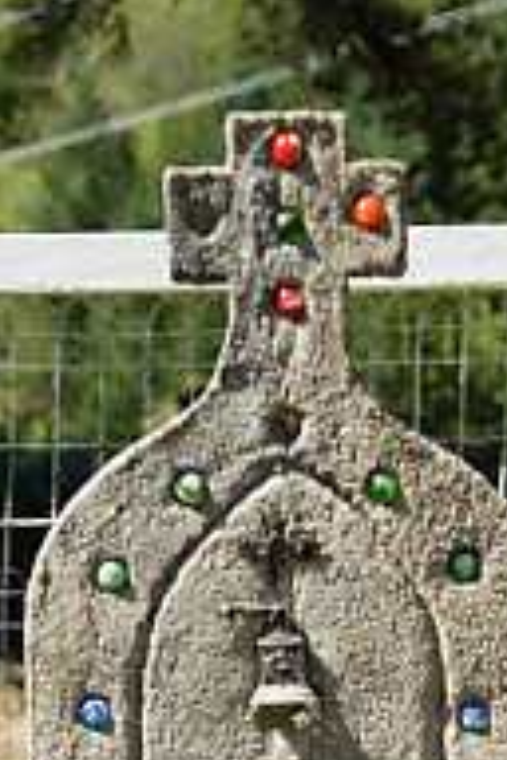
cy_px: 1116
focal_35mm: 131
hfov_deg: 10.5
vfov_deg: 14.6
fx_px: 2767
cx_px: 271
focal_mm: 28
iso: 100
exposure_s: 1/1000
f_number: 3.2
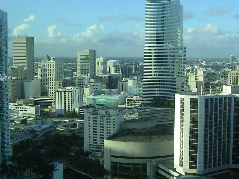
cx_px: 146
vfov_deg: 32.1
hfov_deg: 41.8
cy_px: 78
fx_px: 311
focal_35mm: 45
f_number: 4.8
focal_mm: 5.6
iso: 50
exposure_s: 1/188
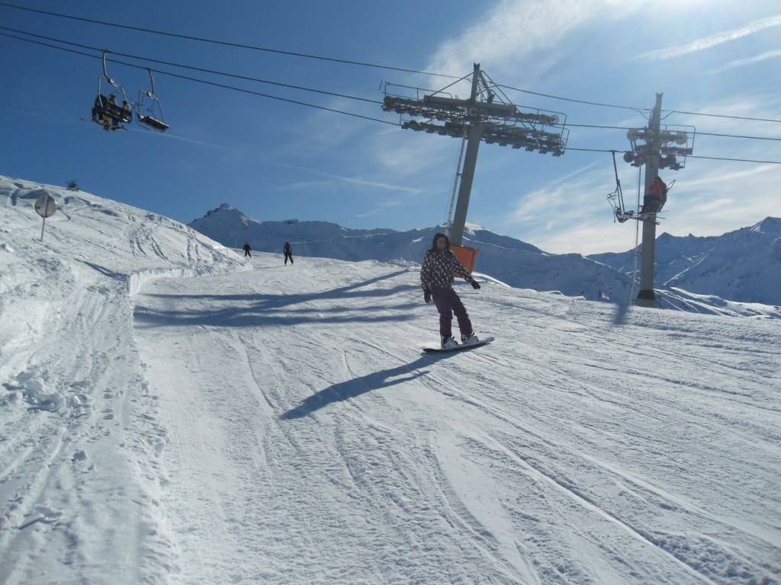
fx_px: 790
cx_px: 390
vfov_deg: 40.7
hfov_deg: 52.6
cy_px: 292
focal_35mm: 35
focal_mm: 6.3
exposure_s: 1/750
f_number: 8.2
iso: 80
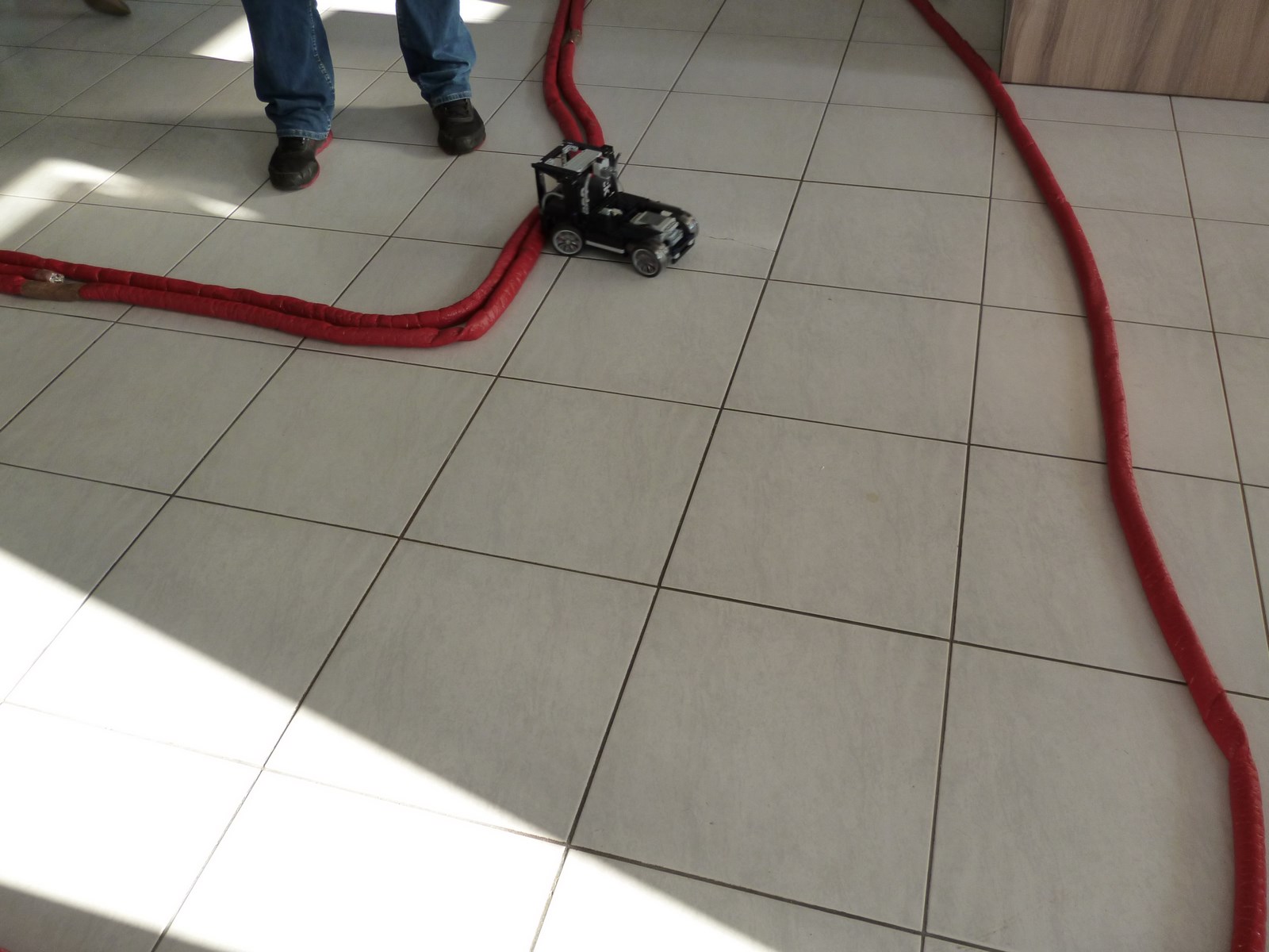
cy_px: 476
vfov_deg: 49.7
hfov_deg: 63.4
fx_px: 1026
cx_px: 634
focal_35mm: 28
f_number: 3.1
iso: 160
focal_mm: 5
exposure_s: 1/80
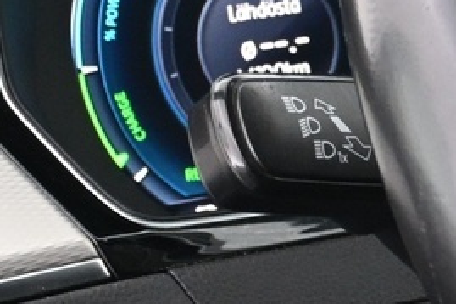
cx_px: 1129
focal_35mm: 294
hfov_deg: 6.6
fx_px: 3715
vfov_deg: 4.7
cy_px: 119
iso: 1600
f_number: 5
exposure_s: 1/10
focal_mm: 32.5
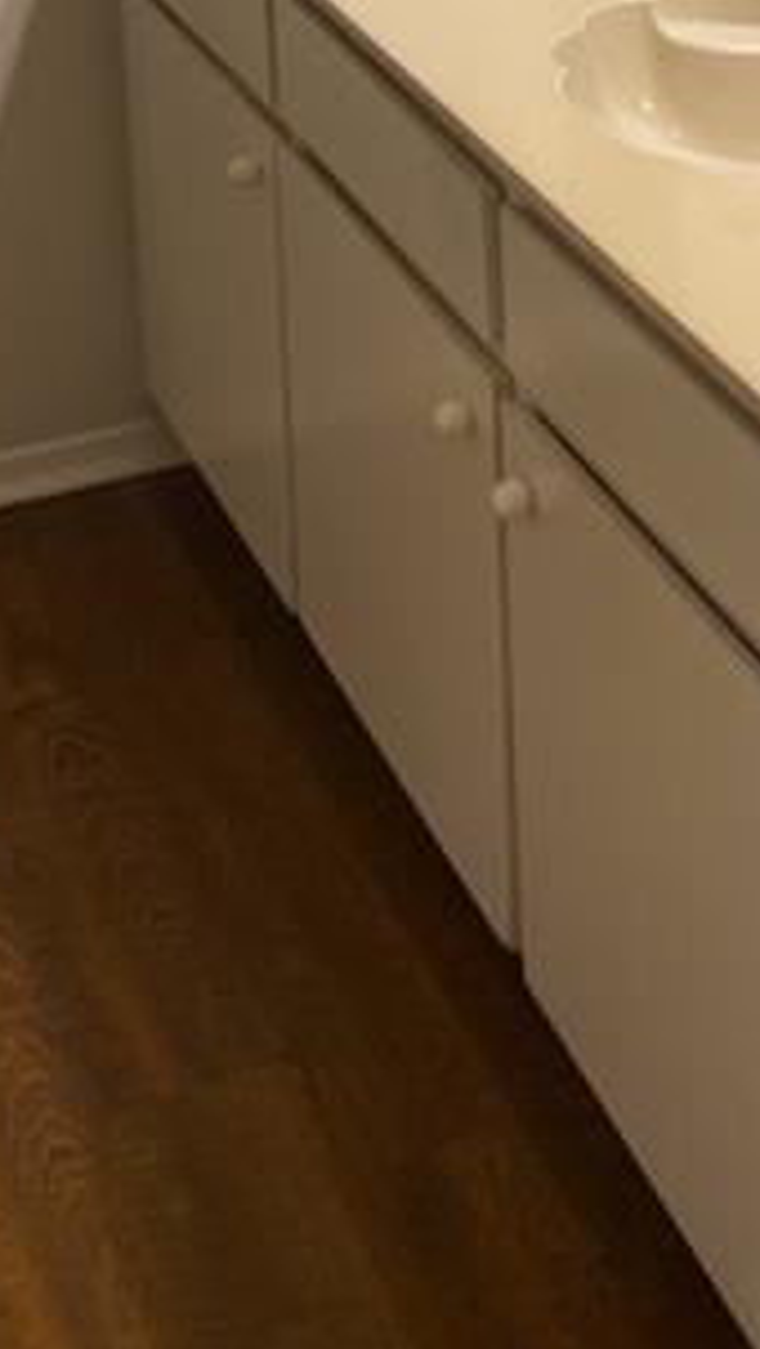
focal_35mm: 72
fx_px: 2578
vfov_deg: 26.7
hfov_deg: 16.6
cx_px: 657
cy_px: -183
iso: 100
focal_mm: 4.25
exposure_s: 1/120
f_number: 1.8
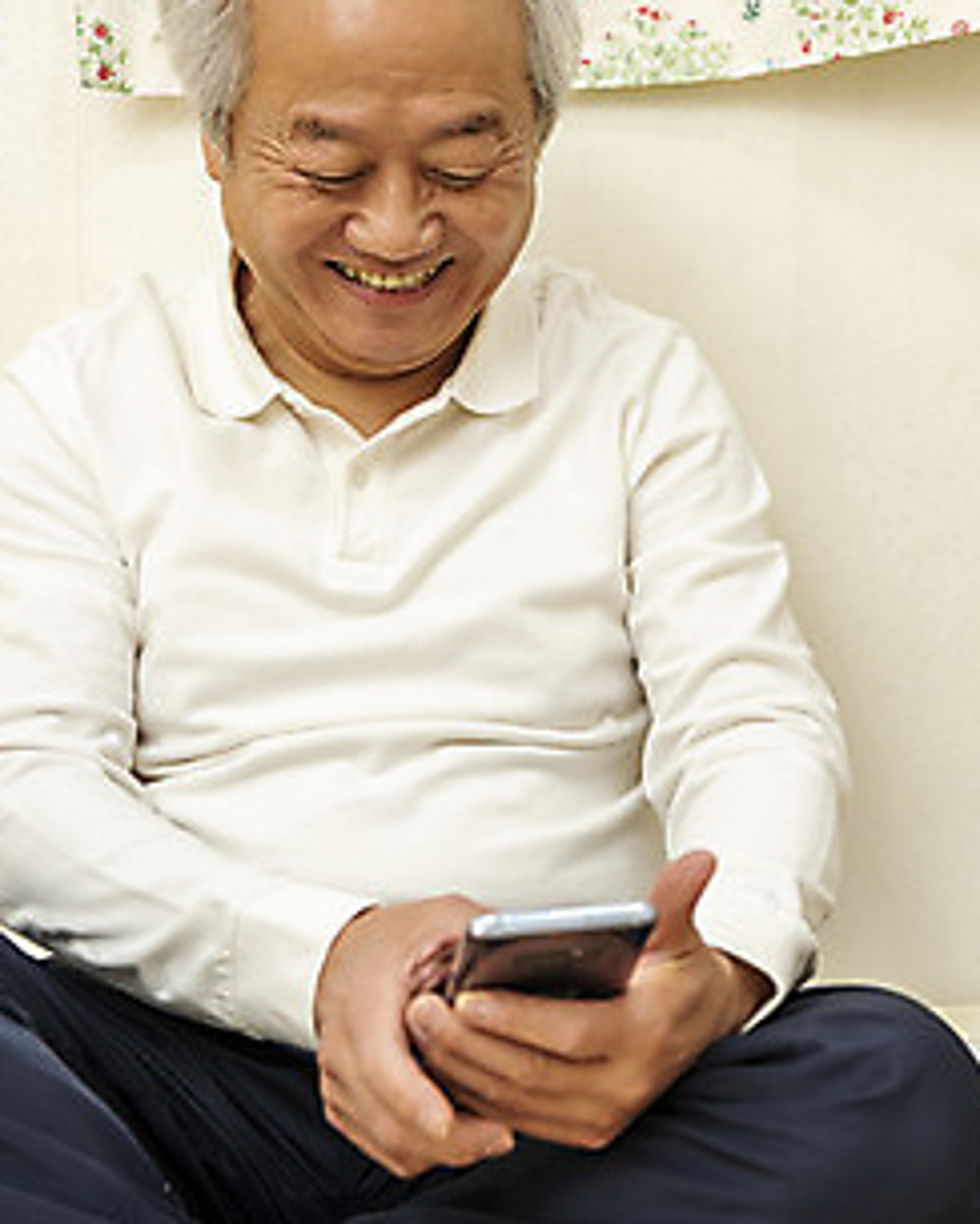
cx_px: 757
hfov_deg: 21.6
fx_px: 2538
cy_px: 498
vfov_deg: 27.1
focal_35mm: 70
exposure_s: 1/125
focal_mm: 38
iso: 320
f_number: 2.8
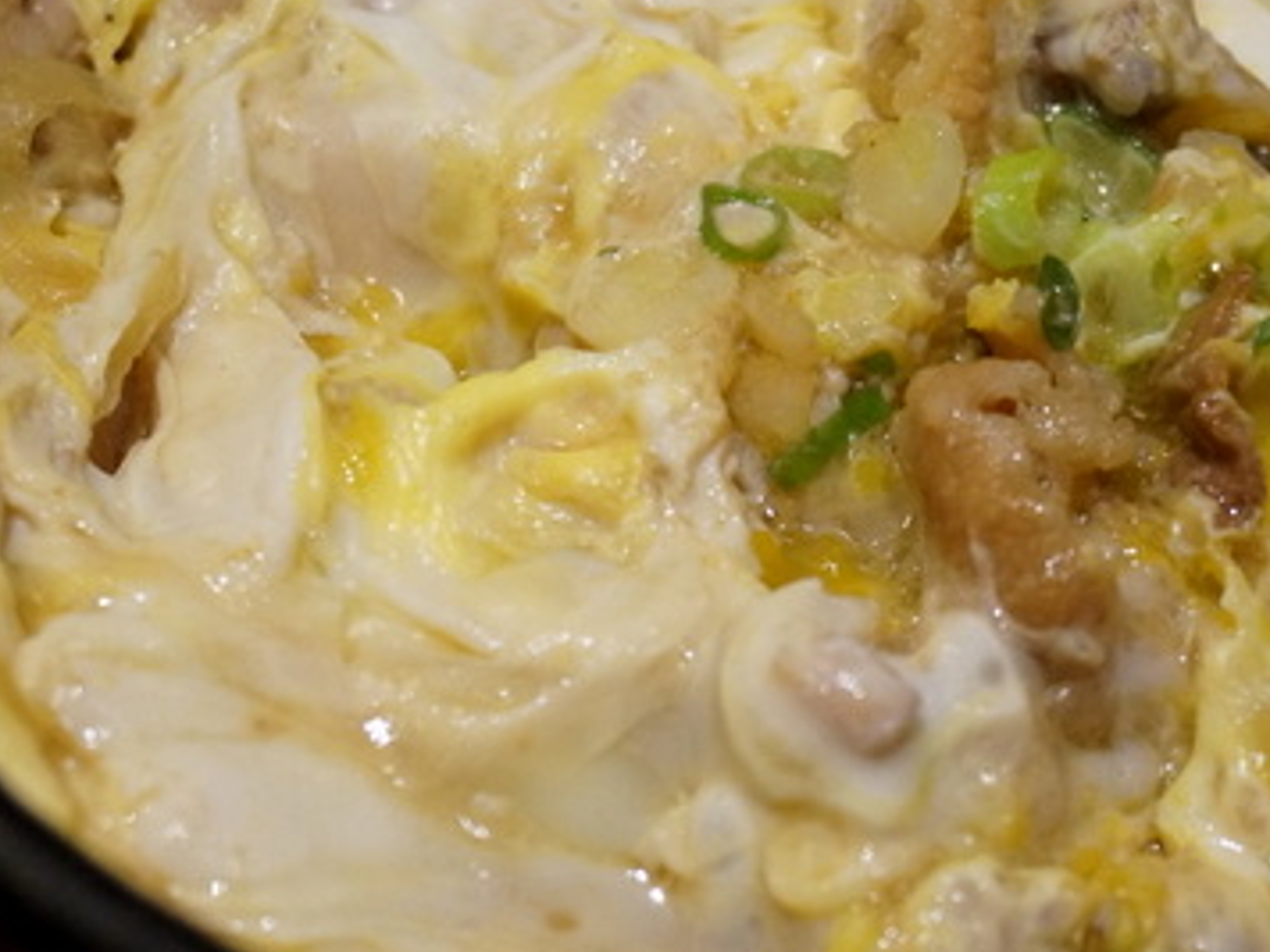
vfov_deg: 16.8
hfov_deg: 22.2
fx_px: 3229
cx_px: 731
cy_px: 365
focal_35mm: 88
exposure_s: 1/50
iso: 3200
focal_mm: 34
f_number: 5
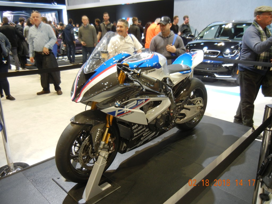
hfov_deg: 60.0
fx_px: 236
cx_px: 136
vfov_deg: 46.8
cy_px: 102
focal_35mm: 30
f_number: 3.5
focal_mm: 5.4
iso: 288
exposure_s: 1/30
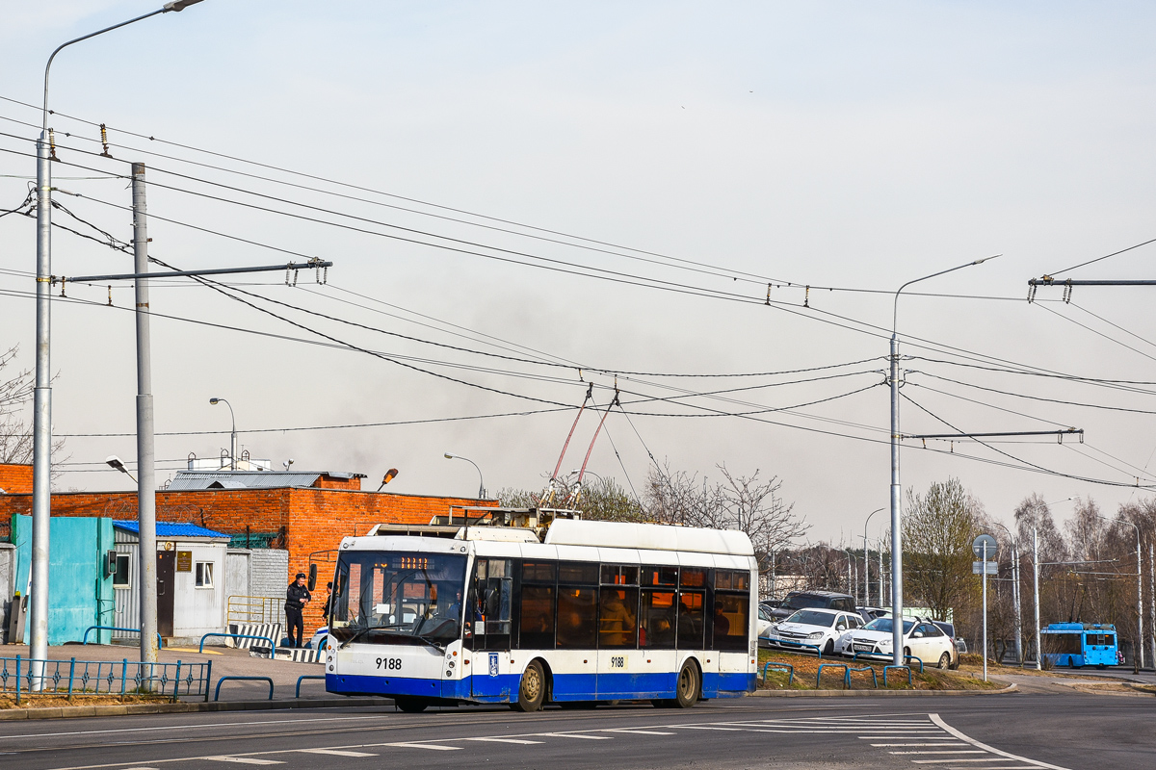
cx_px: 578
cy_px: 385
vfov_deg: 14.7
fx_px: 2986
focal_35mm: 93
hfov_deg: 21.9
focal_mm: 62
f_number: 8
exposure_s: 1/500
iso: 160
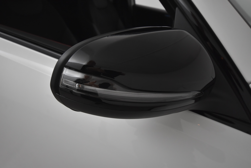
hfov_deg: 61.9
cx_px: 126
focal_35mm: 30
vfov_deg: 43.7
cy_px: 84
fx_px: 209
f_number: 5.6
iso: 1600
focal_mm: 20
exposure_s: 1/60
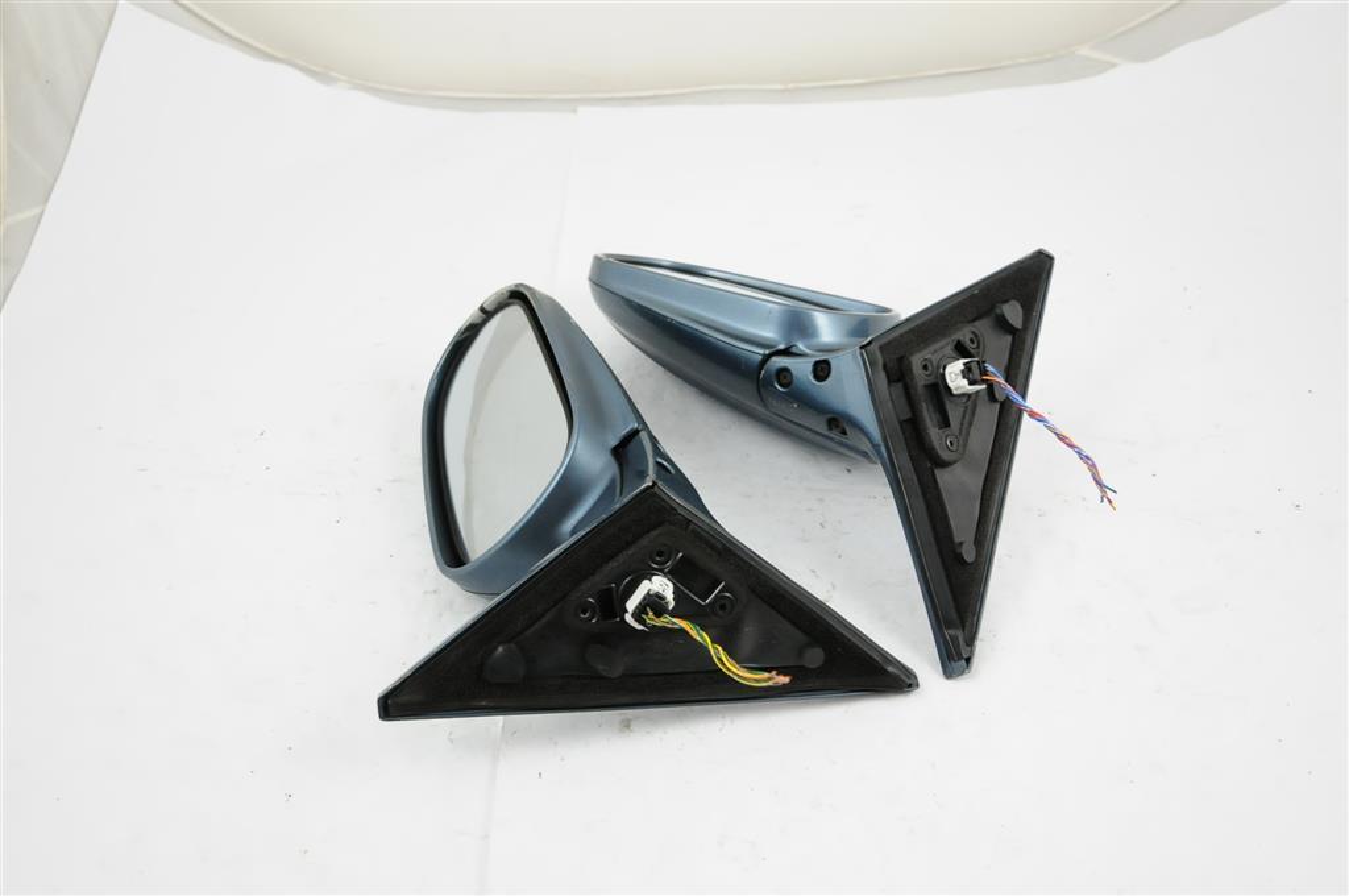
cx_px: 674
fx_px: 1572
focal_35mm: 42
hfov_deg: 46.5
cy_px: 448
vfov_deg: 31.8
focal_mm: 28
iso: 1600
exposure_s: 1/30
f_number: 5
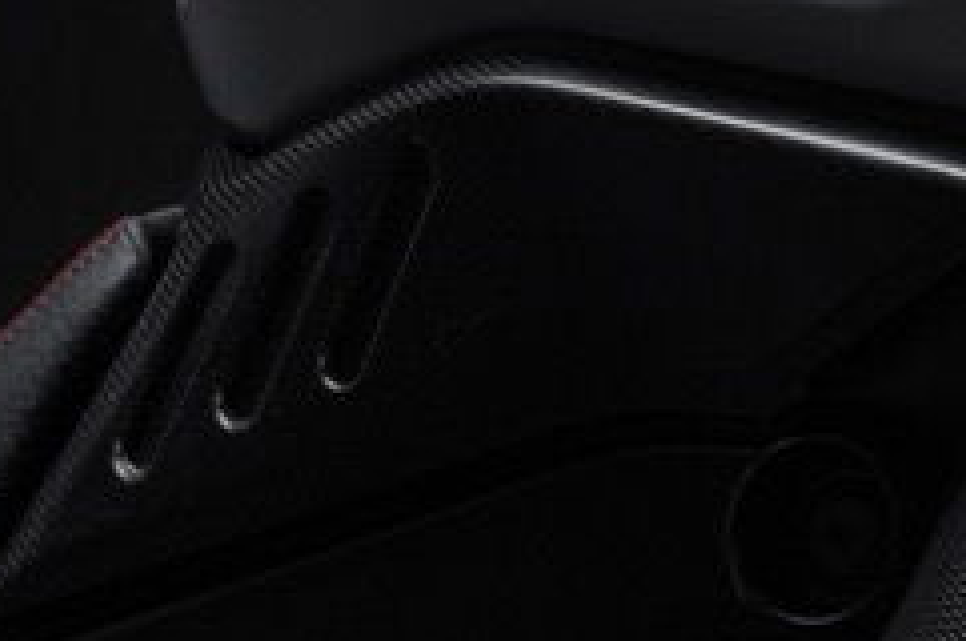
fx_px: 7128
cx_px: 1996
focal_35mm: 266
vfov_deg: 5.1
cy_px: 479
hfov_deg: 7.4
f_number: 13
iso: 100
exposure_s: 1/160
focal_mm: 50
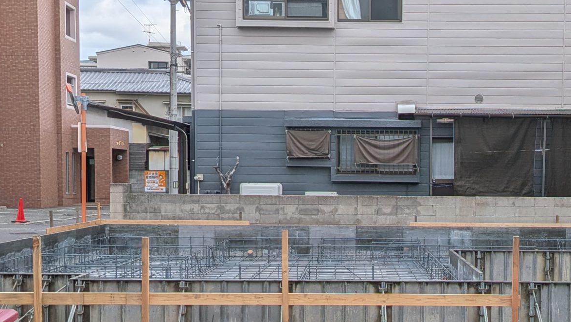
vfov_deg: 20.9
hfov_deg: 36.3
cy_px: 240
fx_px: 863
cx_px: 371
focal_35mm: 57
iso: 30
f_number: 1.7
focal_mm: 4.53
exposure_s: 1/489
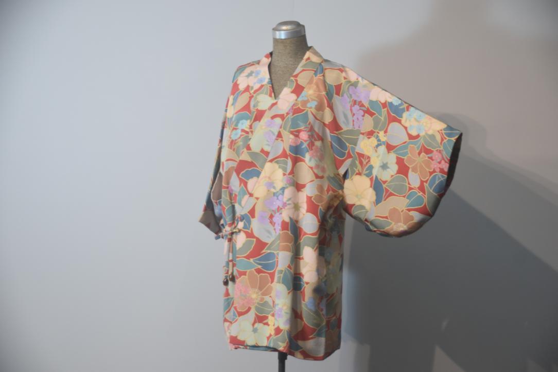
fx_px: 1442
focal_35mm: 93
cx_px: 279
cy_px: 186
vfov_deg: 14.7
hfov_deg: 21.9
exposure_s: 1/60
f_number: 5
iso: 720
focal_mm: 62
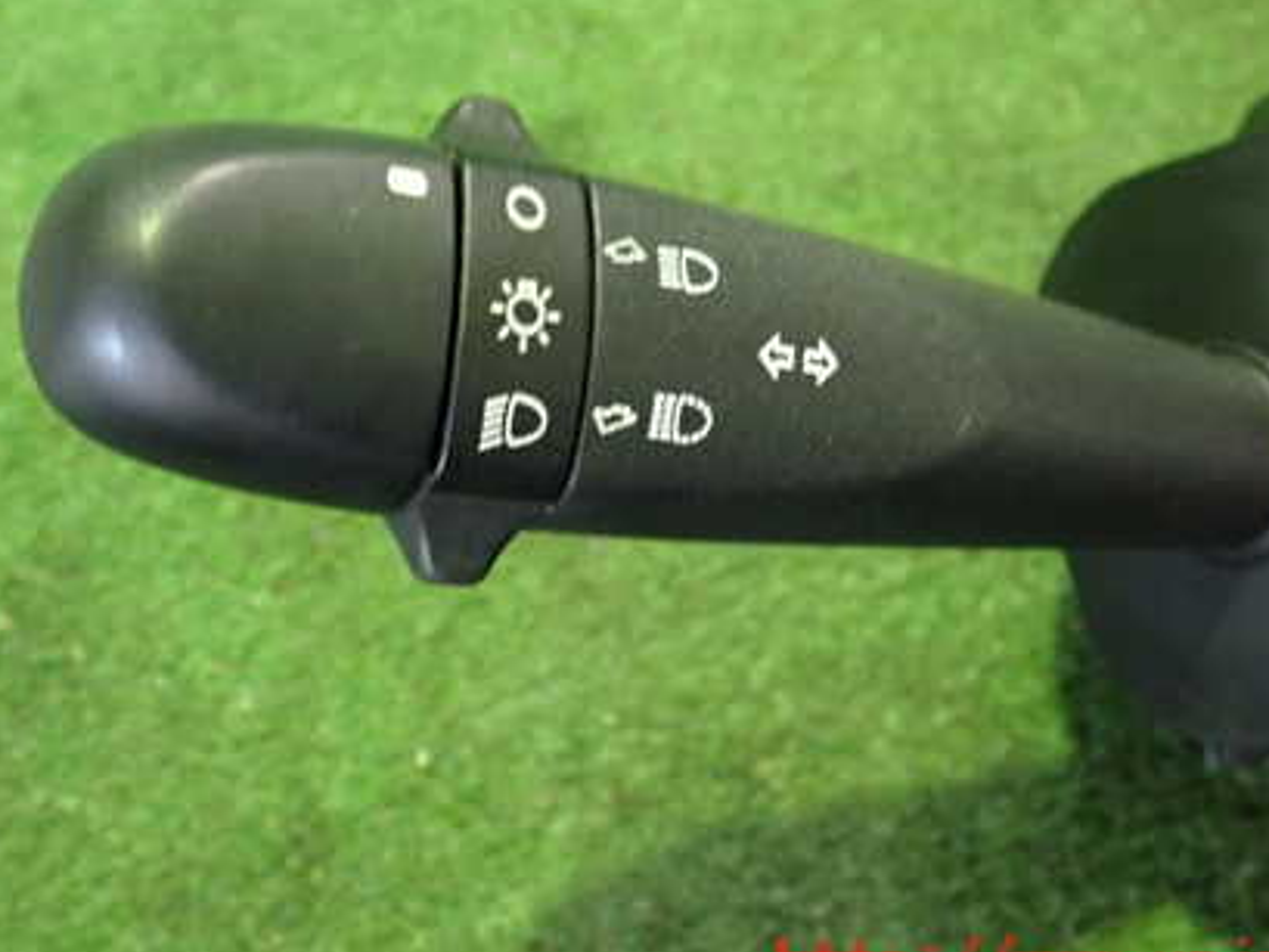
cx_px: 546
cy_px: 310
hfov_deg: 42.8
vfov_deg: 32.6
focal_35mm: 44
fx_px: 1613
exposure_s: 1/30
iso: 800
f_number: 2.3
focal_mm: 5.4
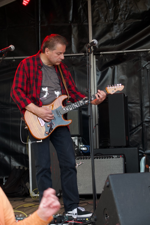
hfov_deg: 16.5
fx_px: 518
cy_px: 112
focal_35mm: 83
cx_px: 75
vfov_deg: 24.5
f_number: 3.5
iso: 100
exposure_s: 1/80
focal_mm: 30.5
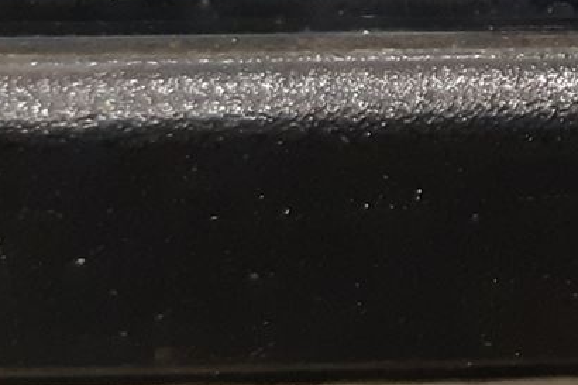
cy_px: -38
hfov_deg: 14.0
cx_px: 930
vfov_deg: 10.0
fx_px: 2167
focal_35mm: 135
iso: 250
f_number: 1.7
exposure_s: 1/25
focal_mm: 3.93
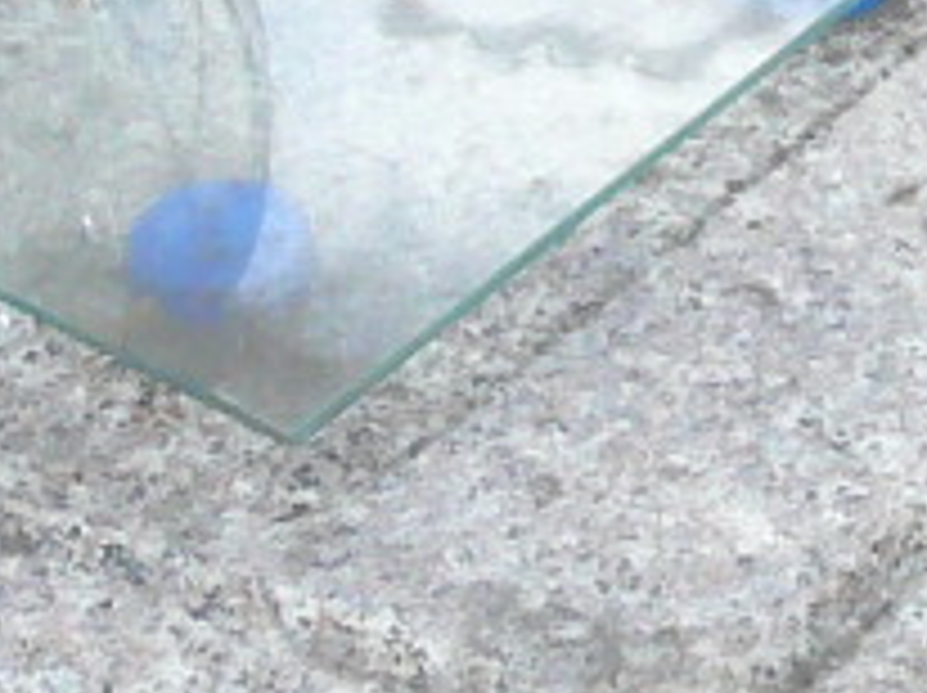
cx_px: 1570
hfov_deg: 8.8
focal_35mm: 218
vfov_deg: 6.8
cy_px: -27
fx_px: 5831
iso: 100
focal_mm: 4.6
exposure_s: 1/320
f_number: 2.8
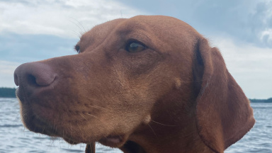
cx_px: 176
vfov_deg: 19.5
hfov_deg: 35.2
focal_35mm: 59
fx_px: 426
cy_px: 169
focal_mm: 4.25
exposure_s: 1/3040
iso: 32
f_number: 1.8
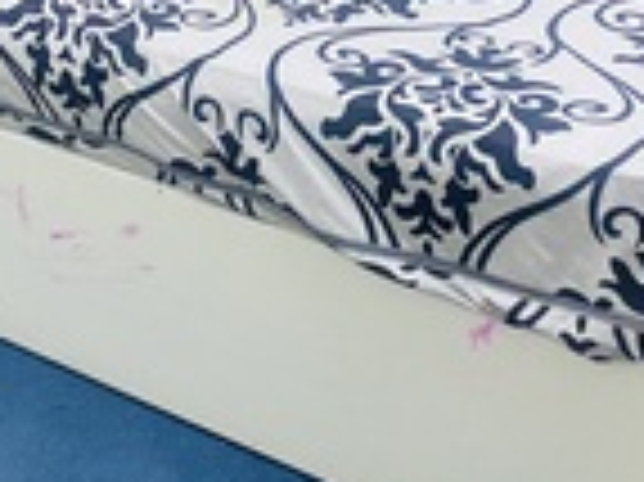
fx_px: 1543
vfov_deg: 16.8
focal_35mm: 83
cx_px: 214
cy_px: -124
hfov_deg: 23.5
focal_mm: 4.25
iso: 500
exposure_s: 1/30
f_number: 1.8
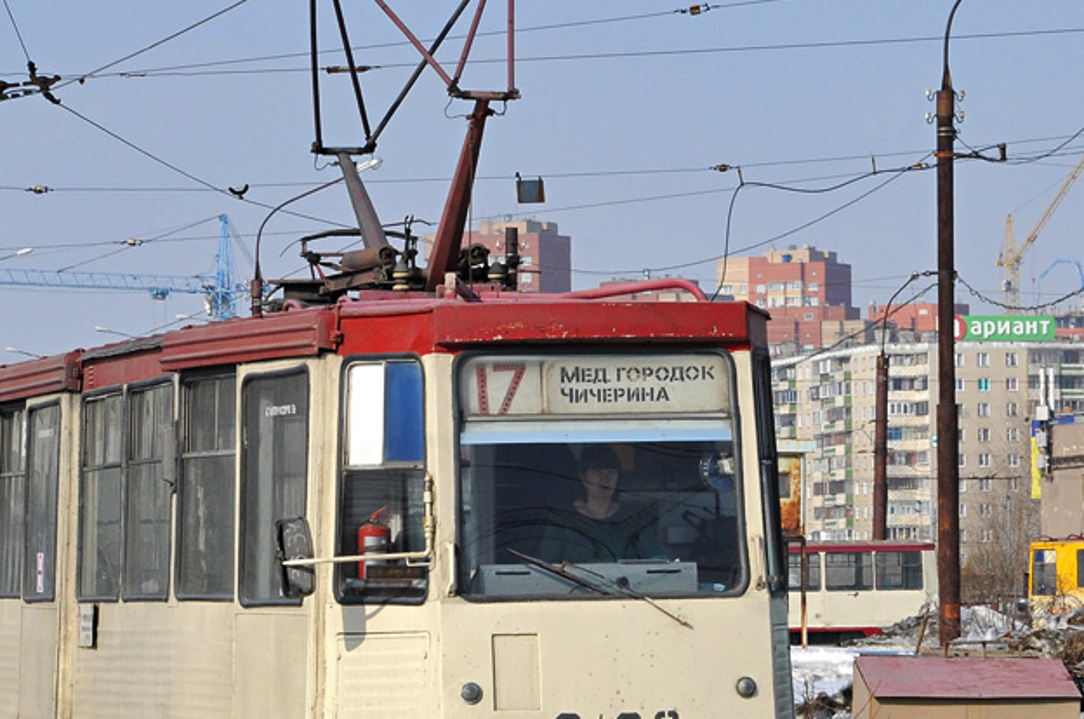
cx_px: 433
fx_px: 6073
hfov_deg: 10.2
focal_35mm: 202
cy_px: 425
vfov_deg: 6.8
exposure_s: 1/320
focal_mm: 70
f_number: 18
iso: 320
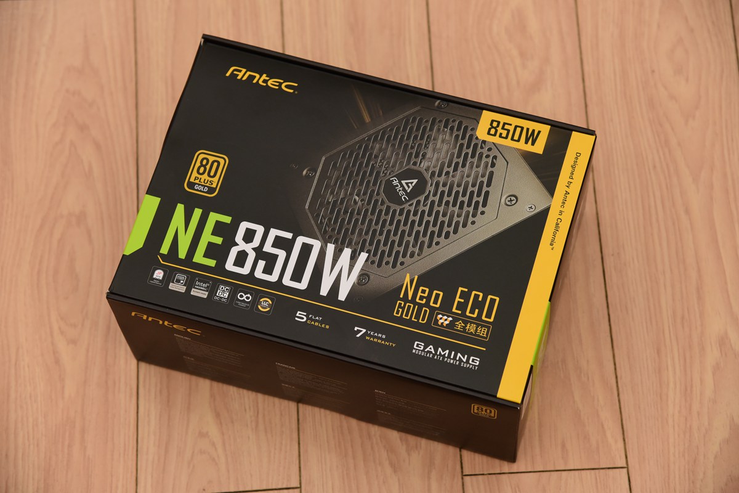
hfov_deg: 21.5
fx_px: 1950
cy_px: 246
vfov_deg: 14.4
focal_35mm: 95
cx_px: 370
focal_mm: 95
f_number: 5.6
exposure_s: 1/60
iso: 1600
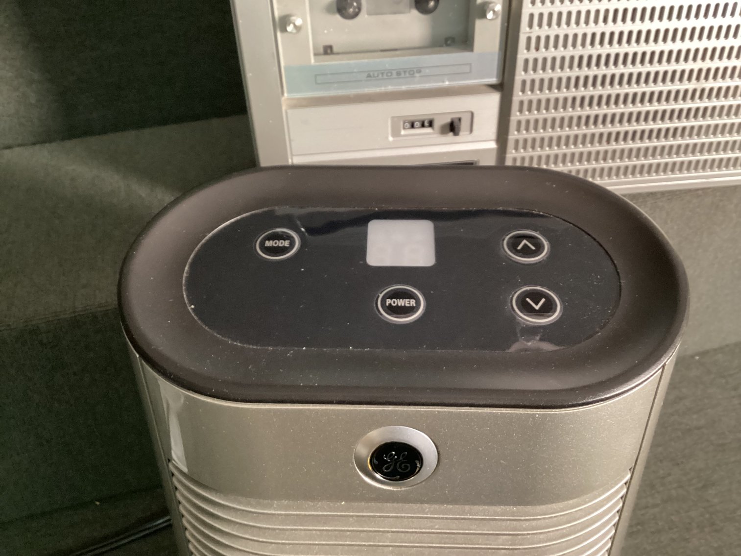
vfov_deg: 45.4
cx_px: 370
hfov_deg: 58.3
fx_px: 664
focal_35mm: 31
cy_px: 278
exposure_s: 1/30
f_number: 2.4
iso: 500
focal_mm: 3.3
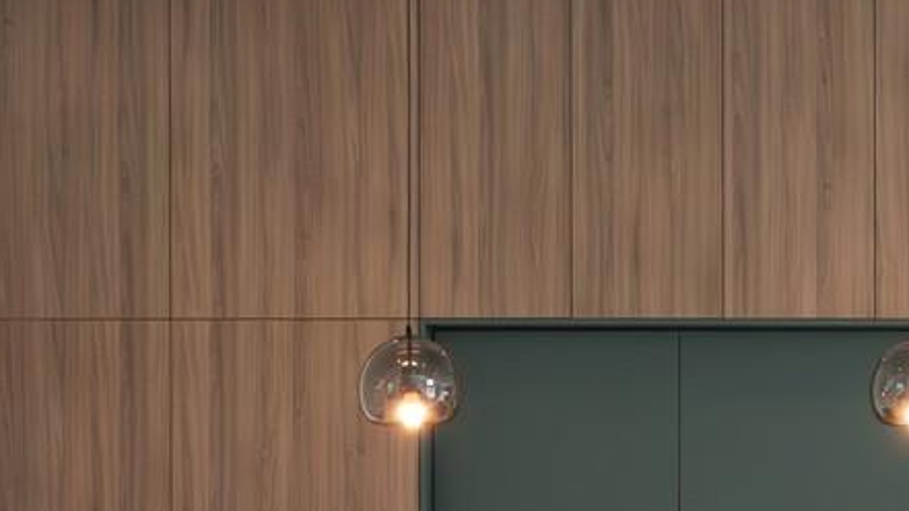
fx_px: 3808
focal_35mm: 158
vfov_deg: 7.6
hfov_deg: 13.4
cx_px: 915
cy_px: 721
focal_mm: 20
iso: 1250
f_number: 8
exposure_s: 1/60
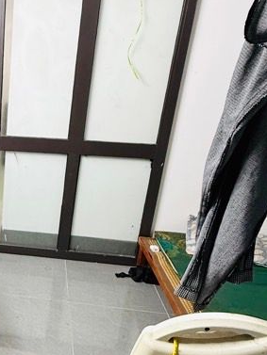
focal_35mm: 38
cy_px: 207
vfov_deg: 48.8
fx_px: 391
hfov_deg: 33.2
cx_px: -24
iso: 250
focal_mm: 2.22
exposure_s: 1/50
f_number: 2.2
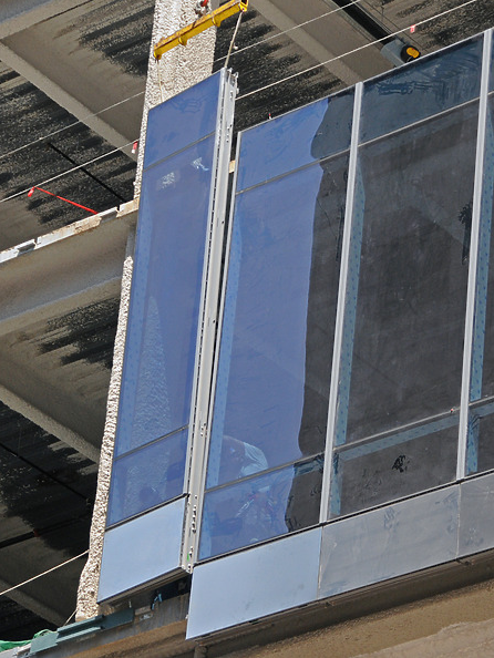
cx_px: 285
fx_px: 3404
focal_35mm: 179
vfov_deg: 11.0
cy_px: 328
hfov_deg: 8.3
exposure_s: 1/1600
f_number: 5
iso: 640
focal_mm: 82
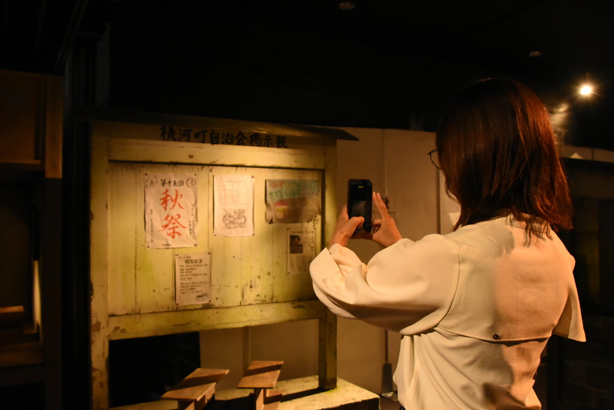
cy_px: 205
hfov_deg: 59.5
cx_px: 307
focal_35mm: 32
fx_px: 537
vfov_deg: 41.7
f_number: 4.5
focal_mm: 21
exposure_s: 1/30
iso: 4500
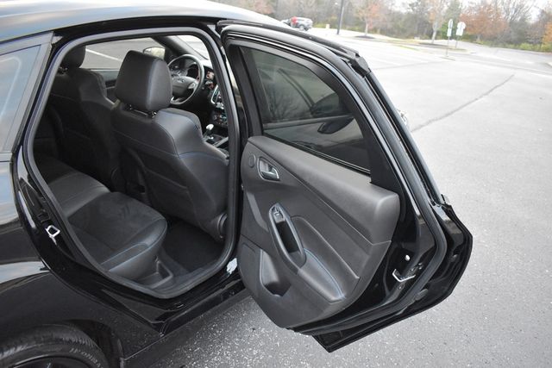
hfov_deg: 67.4
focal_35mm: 27
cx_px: 276
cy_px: 184
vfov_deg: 48.0
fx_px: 414
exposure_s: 1/125
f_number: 3.5
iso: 2500
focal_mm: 18
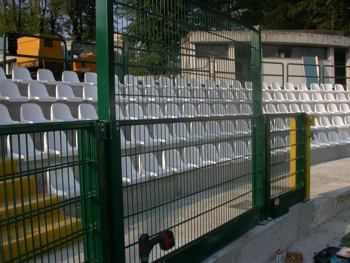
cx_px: 175
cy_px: 132
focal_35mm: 38
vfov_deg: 37.7
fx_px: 384
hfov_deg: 49.0
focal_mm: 7.85
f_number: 7.5
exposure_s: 1/439
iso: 100
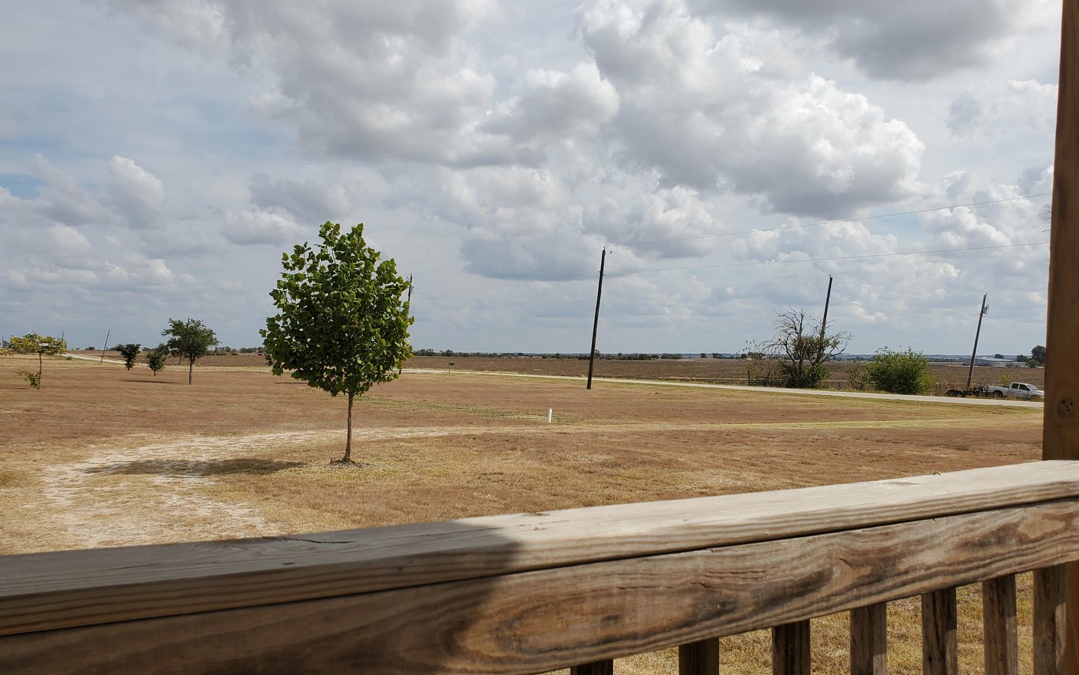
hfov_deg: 66.5
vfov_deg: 44.5
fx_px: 823
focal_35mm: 28
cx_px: 540
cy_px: 354
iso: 50
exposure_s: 1/2654
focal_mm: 4.3
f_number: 2.4
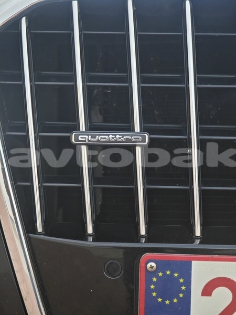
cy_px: 158
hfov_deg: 12.3
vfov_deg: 16.4
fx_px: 1091
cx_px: 118
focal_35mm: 120
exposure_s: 1/123
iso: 160
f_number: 2.5
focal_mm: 19.4
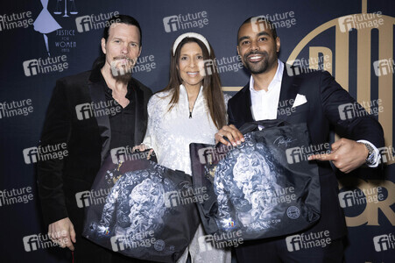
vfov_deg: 42.9
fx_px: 334
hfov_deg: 61.1
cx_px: 198
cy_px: 132
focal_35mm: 30
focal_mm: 30.5
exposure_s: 1/200
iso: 800
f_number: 5.6
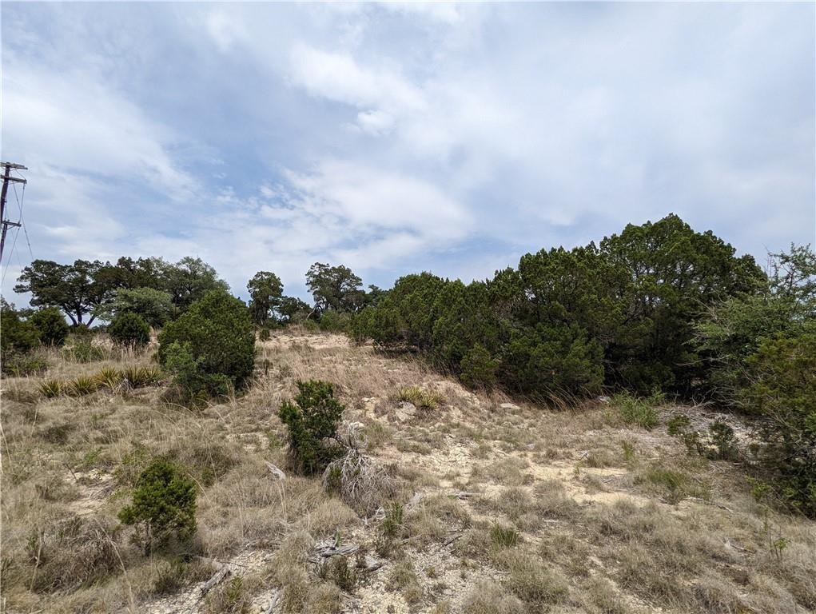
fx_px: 378
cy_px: 307
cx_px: 408
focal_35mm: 16
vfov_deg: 78.2
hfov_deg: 94.4
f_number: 2.2
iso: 65
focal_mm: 2.35
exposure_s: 1/2513
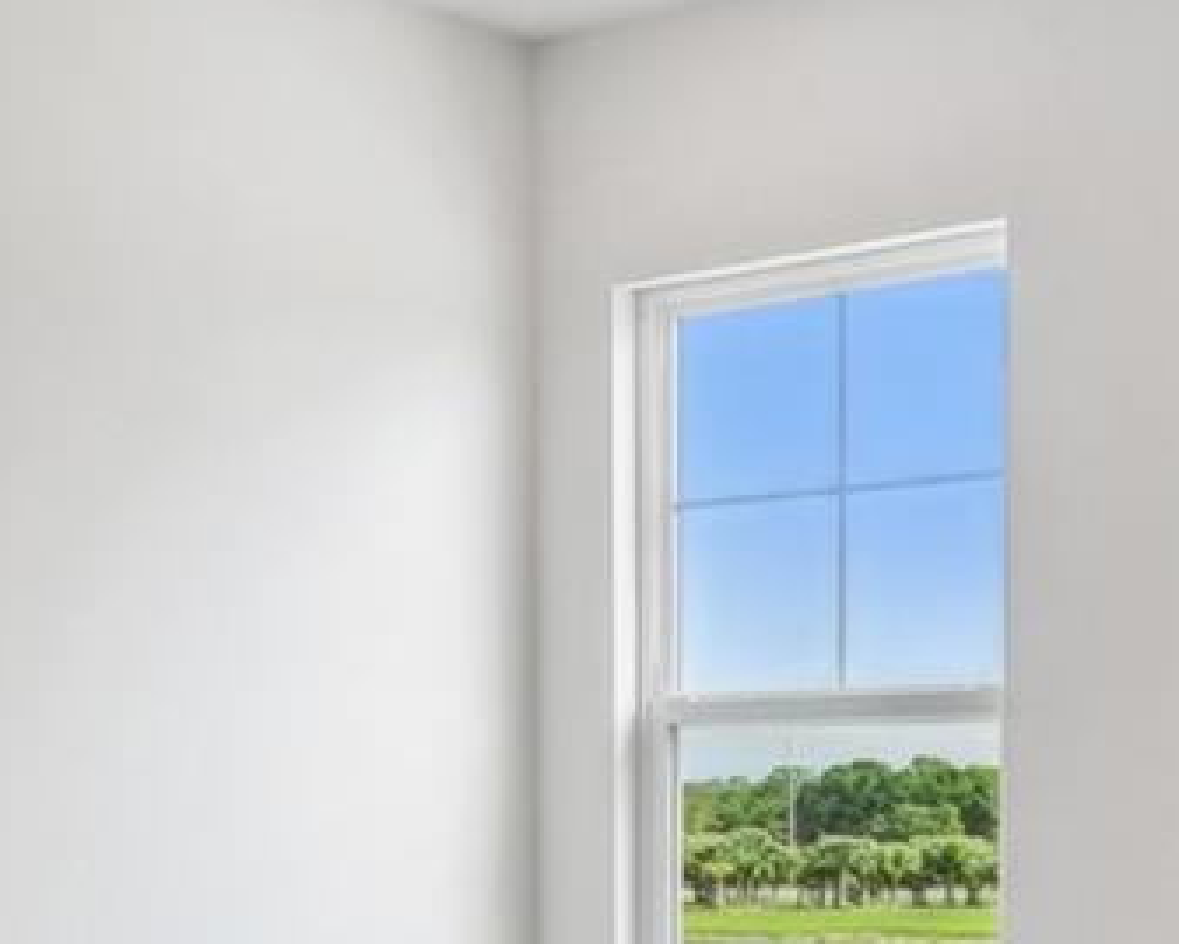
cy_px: 821
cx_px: 712
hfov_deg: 28.2
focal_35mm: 67
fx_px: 2339
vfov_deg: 22.4
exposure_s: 1/320
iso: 100
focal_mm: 10
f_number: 7.1
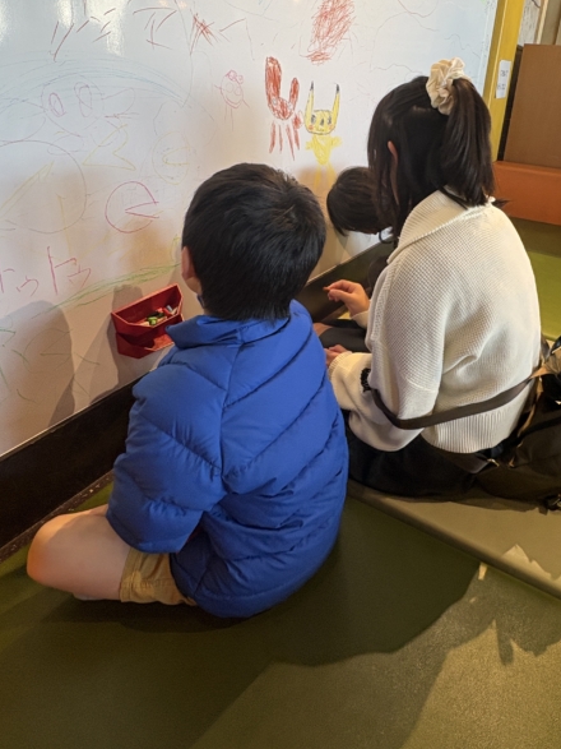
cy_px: 272
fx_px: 497
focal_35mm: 23
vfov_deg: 72.4
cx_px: 364
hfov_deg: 57.8
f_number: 2.2
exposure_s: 1/100
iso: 160
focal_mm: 2.22
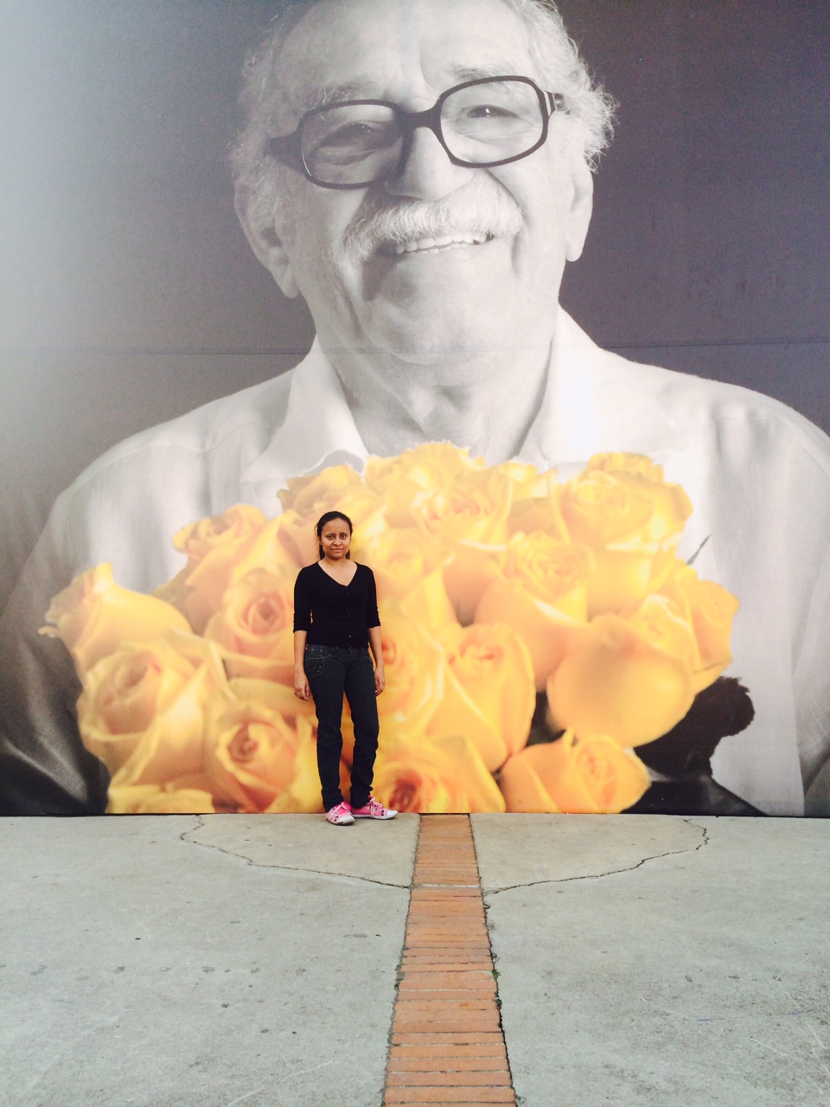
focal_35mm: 30
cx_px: 415
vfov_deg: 60.0
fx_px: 959
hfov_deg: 46.8
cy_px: 554
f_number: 2.2
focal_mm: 4.12
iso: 32
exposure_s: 1/348
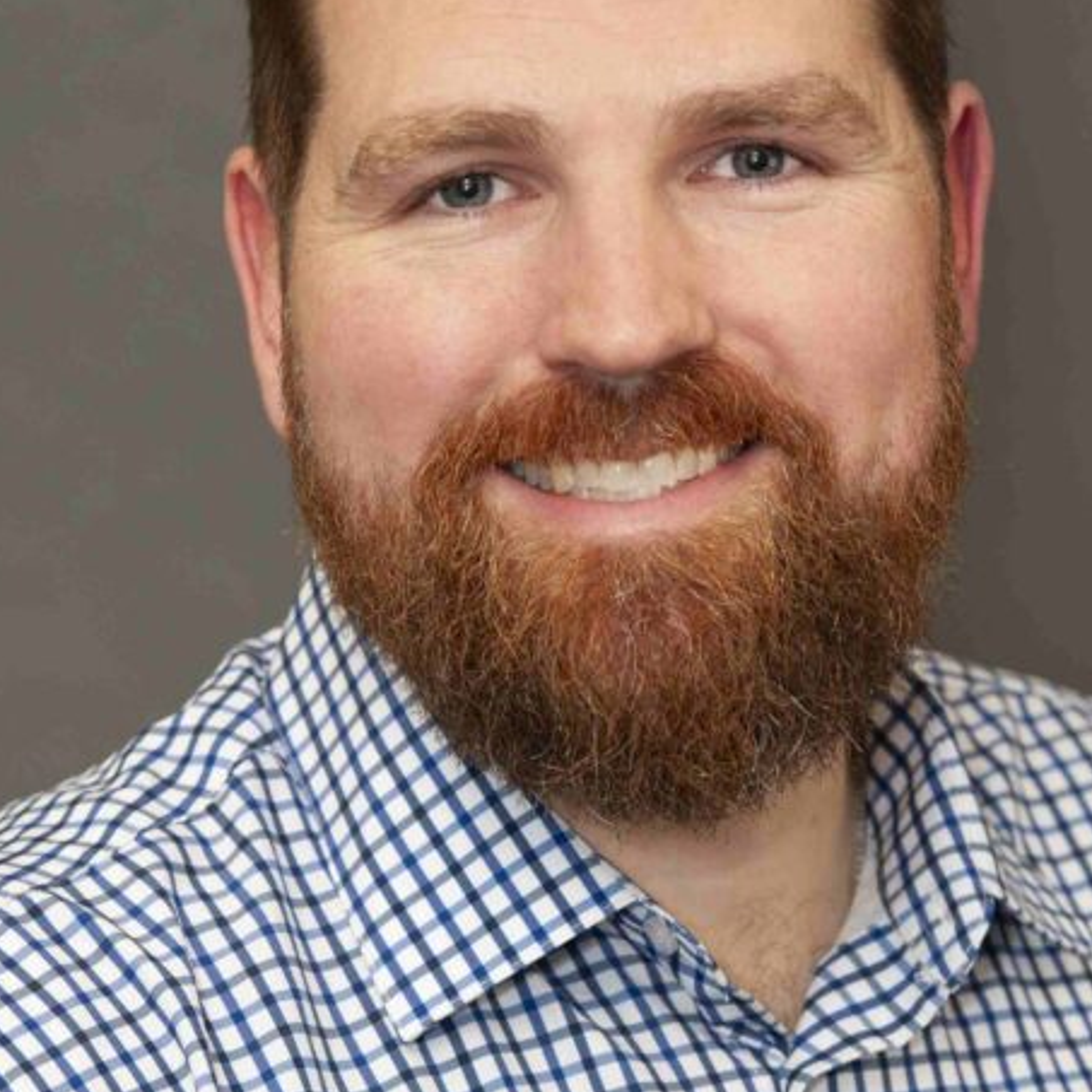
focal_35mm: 259
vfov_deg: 6.8
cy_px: 636
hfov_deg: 6.8
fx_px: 9244
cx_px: 650
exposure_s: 1/250
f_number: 4.5
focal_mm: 135
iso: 800
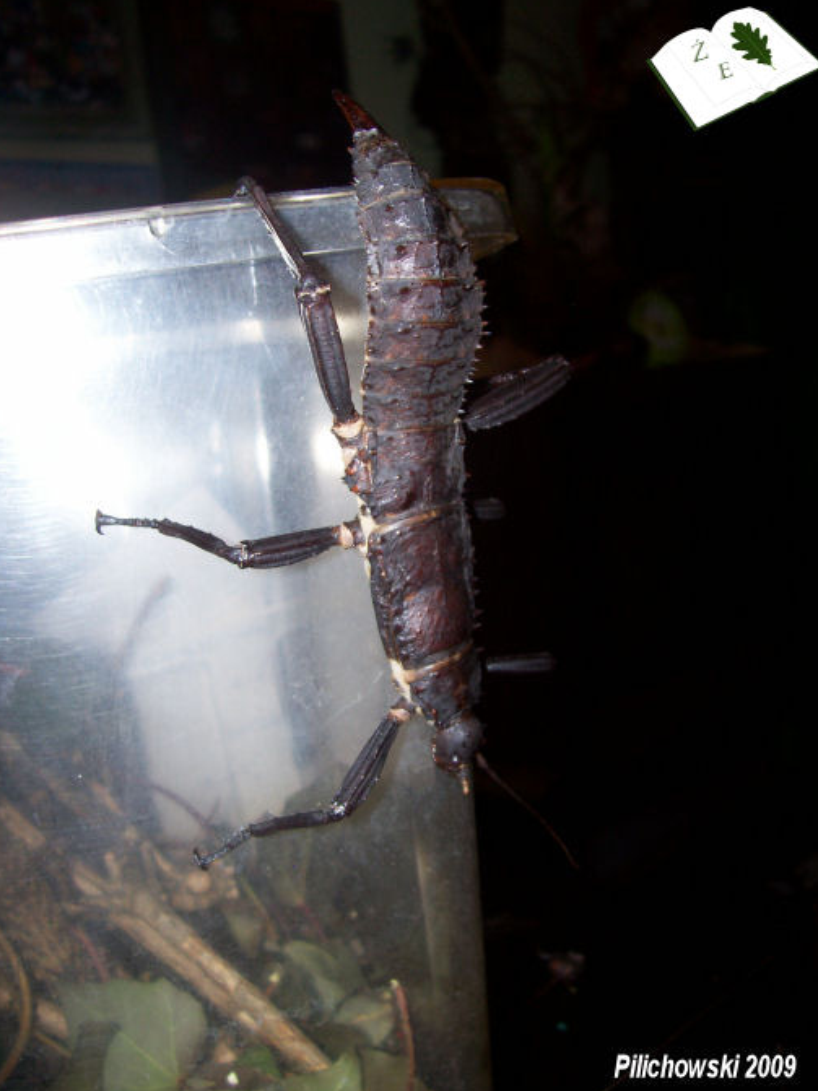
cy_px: 542
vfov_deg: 52.6
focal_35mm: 35
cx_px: 415
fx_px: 1103
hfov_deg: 40.7
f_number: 2.7
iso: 80
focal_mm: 5.6
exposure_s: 1/64
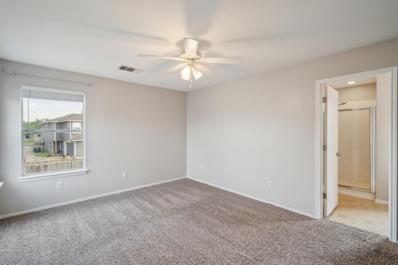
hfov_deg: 96.7
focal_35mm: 16
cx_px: 199
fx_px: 177
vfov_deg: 73.7
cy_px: 132
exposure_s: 1/60
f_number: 20
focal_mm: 16
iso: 4000
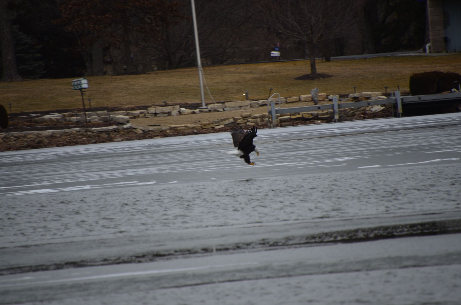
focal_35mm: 600
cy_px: 152
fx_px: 7667
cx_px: 230
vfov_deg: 2.3
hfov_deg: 3.4
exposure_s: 1/125
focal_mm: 400
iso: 125
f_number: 6.3
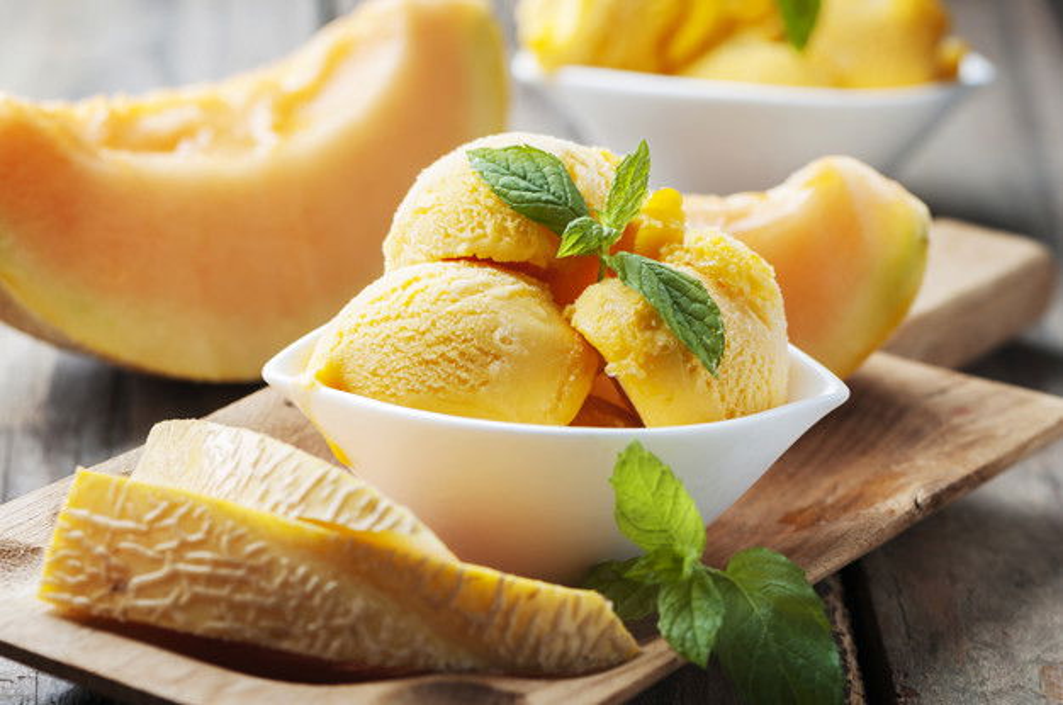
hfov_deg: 13.1
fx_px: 4642
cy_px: 352
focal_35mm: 158
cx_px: 532
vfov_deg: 8.7
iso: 100
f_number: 5.6
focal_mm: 105
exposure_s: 1/160
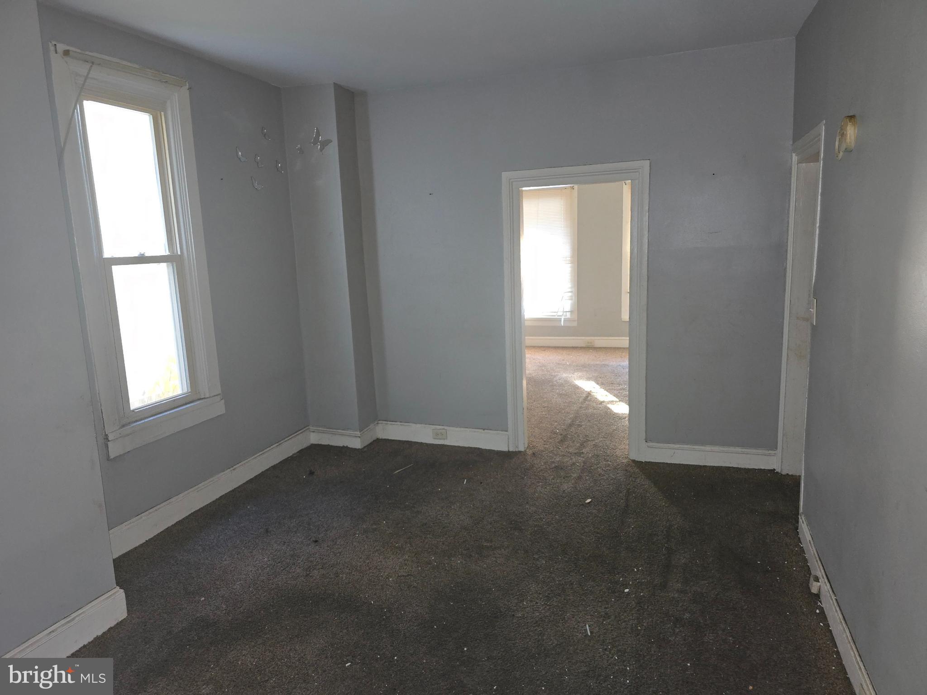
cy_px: 348
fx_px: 616
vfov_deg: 58.9
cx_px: 464
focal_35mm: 23
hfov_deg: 73.9
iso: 125
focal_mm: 6.3
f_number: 1.7
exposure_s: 1/15
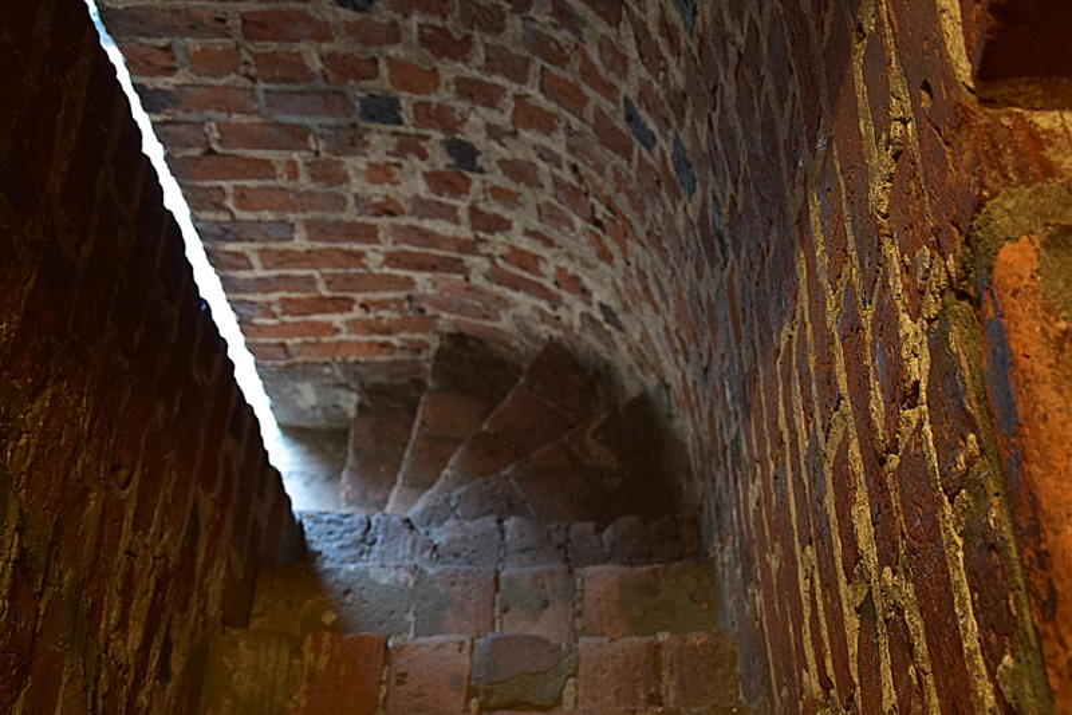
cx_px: 536
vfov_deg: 29.9
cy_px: 358
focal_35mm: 45
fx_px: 1340
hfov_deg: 43.6
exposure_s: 1/8
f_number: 4.2
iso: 1600
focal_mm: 30
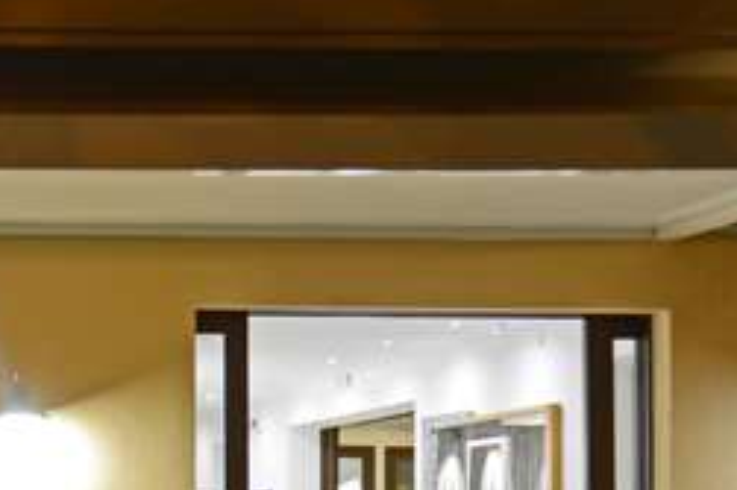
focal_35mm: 98
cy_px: 427
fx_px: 2005
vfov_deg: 13.8
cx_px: -313
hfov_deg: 18.8
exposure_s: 1.6
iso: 100
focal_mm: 24
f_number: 8
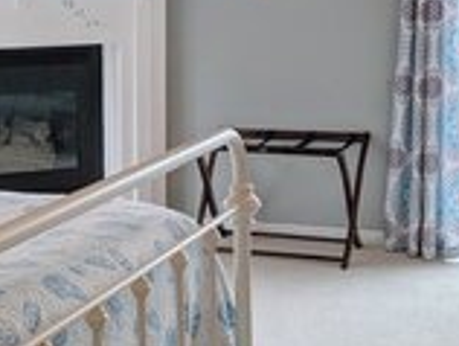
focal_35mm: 97
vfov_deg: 15.3
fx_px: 1288
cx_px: 84
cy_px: 151
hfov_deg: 20.0
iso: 20
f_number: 1.68
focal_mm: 6.9
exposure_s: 1/962
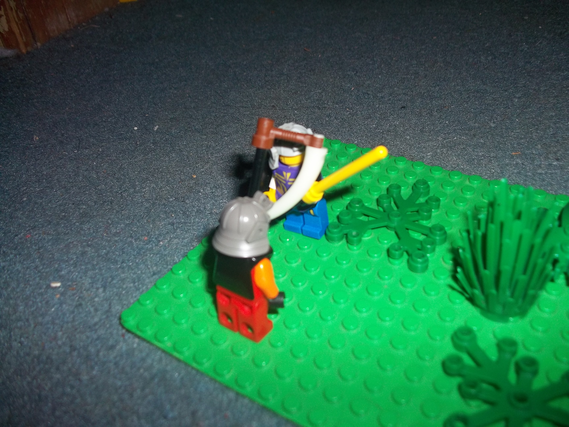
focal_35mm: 32
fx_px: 526
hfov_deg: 56.8
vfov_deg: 44.2
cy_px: 214
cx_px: 284
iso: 80
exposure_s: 1/60
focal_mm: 5.7
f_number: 2.9
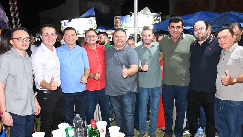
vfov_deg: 32.7
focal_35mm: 36
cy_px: 81
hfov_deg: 55.3
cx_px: 123
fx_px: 232
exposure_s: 1/100
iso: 8000
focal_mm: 22
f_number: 6.3
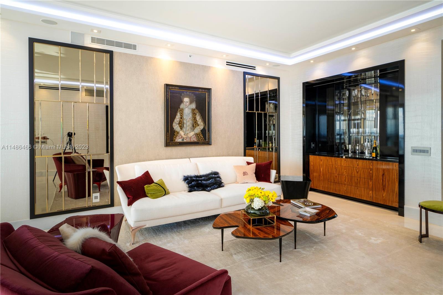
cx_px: 222
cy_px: 148
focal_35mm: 17
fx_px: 209
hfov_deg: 93.3
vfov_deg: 70.4
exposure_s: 1/8
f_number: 11
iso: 250
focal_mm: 17
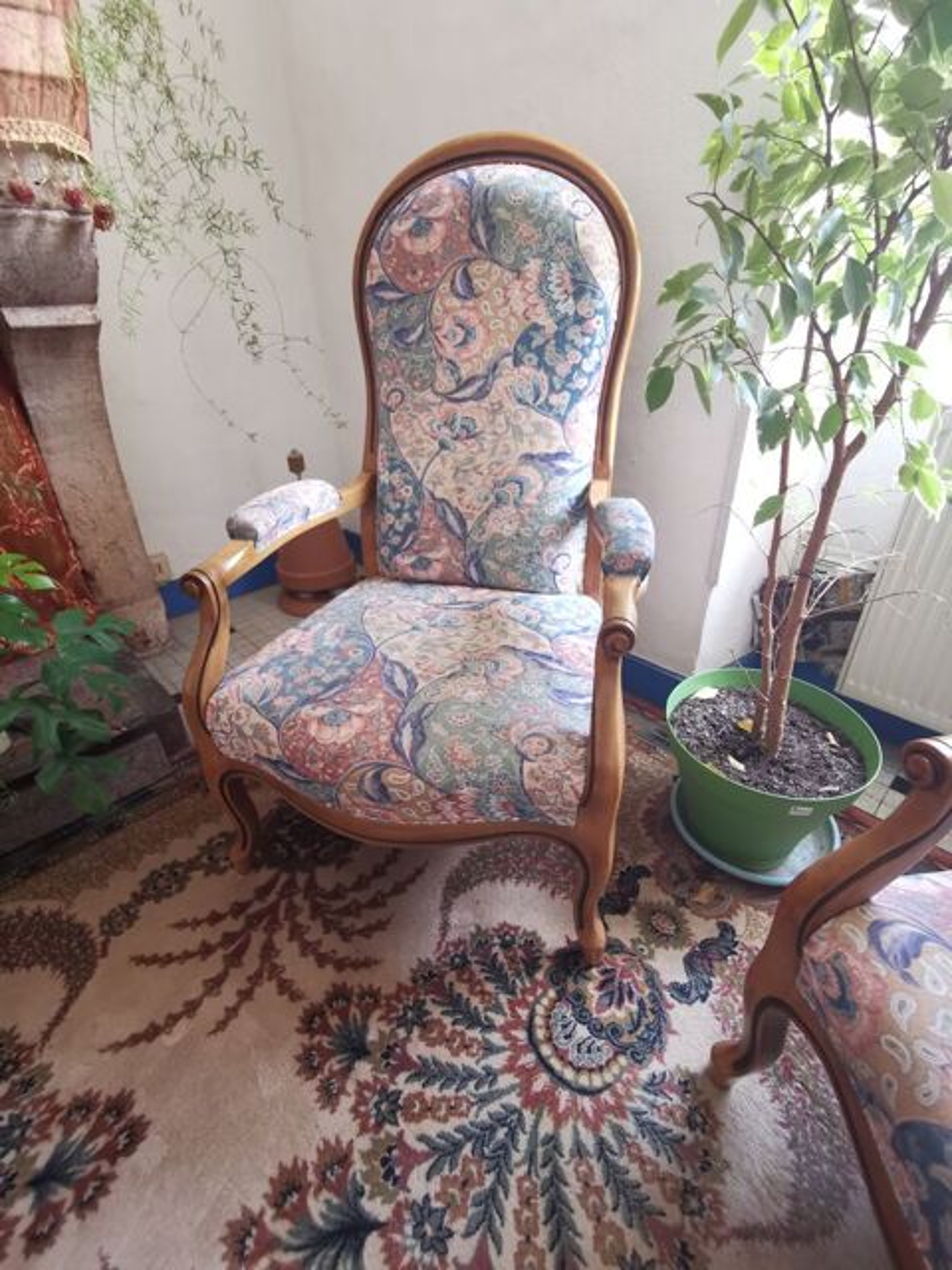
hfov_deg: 78.1
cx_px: 476
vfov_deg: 94.5
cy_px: 635
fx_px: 587
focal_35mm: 16
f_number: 2.2
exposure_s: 1/33.3
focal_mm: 2.35
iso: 800
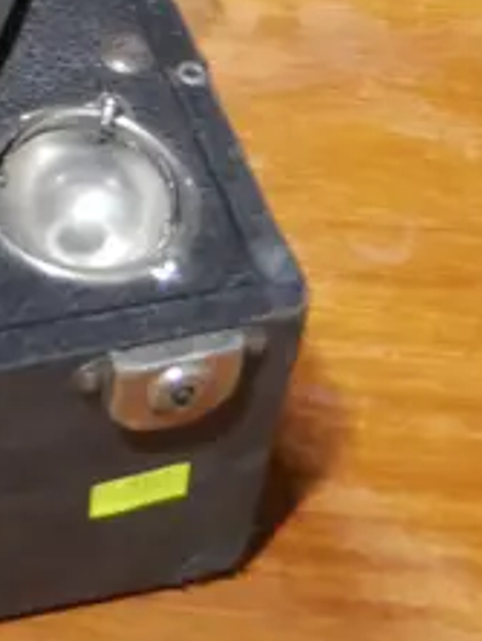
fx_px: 3762
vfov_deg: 9.2
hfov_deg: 7.0
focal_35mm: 203
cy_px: -609
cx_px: -556
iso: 1250
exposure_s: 1/60
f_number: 4.7
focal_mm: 22
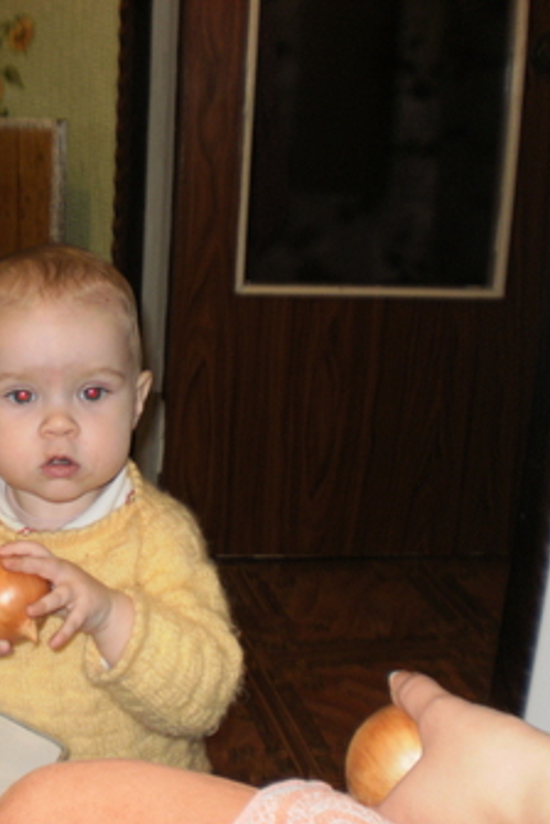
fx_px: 1214
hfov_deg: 24.4
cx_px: 5
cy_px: 412
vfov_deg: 37.5
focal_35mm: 53
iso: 125
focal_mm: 6.3
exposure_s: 1/30
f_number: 3.1
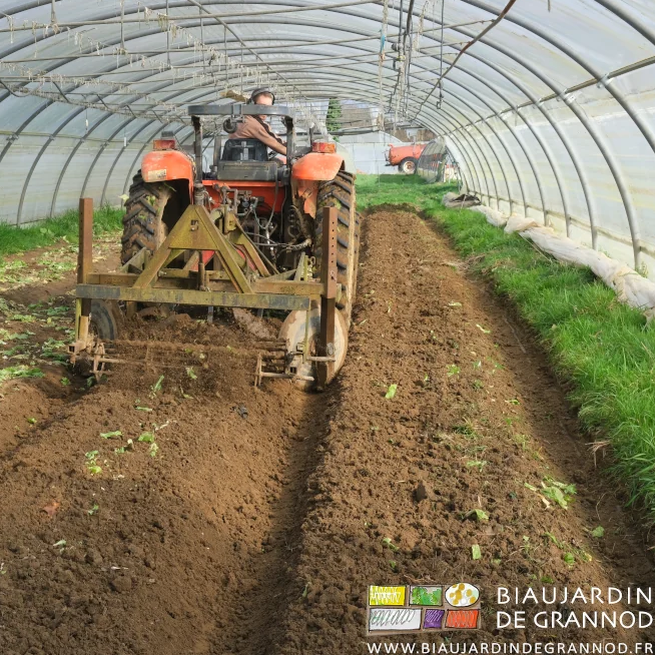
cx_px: 160
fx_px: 1113
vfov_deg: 32.8
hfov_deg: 32.2
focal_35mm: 52
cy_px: 328
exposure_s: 1/280
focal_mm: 26.5
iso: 320
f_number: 7.1
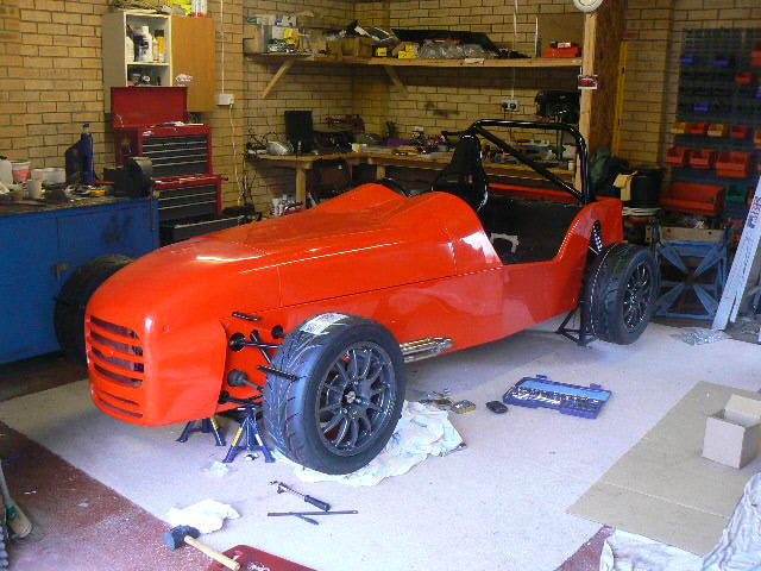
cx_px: 380
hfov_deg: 51.4
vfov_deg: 39.7
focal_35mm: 36
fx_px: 791
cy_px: 286
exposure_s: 1/20
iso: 200
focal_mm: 6
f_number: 2.8
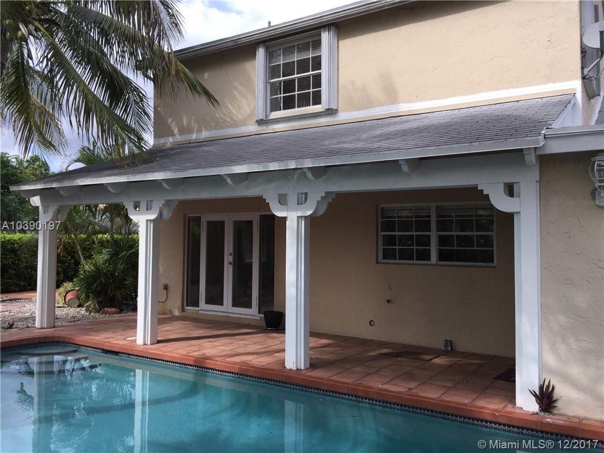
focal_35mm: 29
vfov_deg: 48.2
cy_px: 226
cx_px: 302
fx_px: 506
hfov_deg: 61.7
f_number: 2.2
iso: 40
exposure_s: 1/1412
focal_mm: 4.15
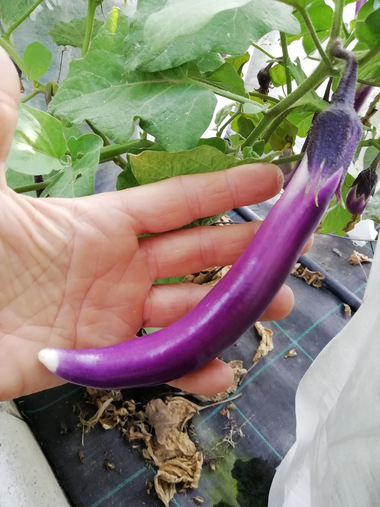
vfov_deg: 67.3
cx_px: 190
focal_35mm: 26
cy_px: 254
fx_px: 380
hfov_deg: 53.1
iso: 80
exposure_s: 1/60
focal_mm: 3.21
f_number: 2.2
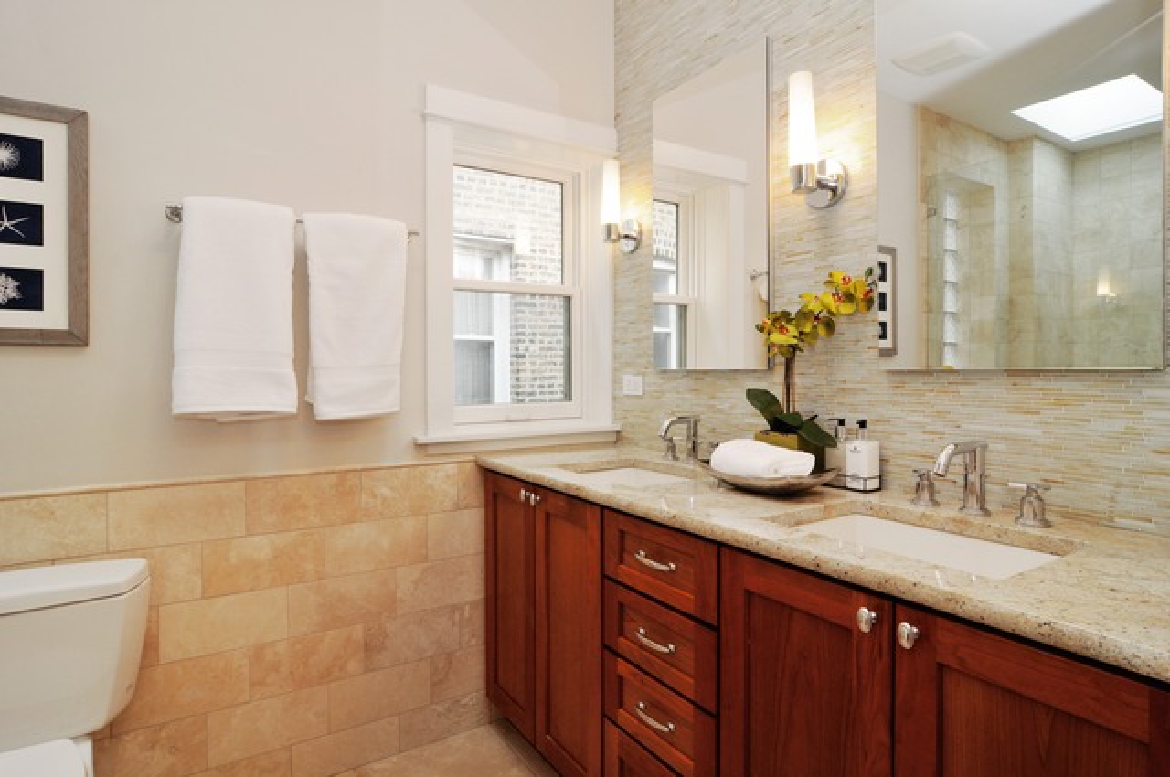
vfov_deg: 67.2
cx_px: 585
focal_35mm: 18
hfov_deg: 90.1
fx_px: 584
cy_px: 388
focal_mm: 12
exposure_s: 1/10
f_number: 10
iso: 200
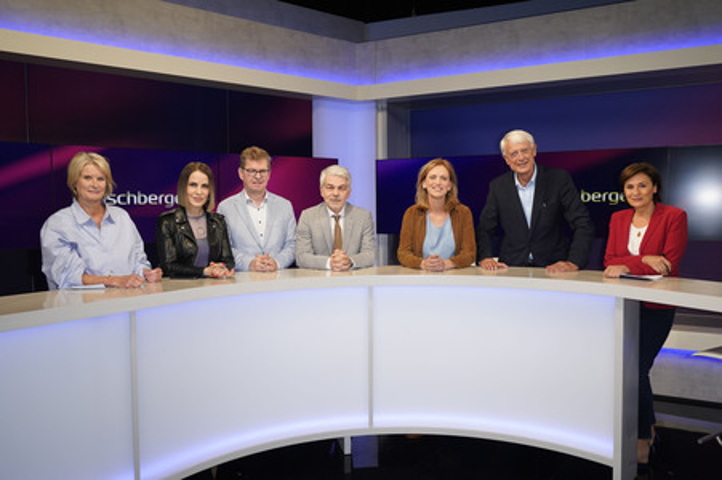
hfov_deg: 65.5
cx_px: 361
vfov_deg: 46.3
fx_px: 561
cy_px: 240
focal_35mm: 28
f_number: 5.6
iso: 2000
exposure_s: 1/160
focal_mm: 28
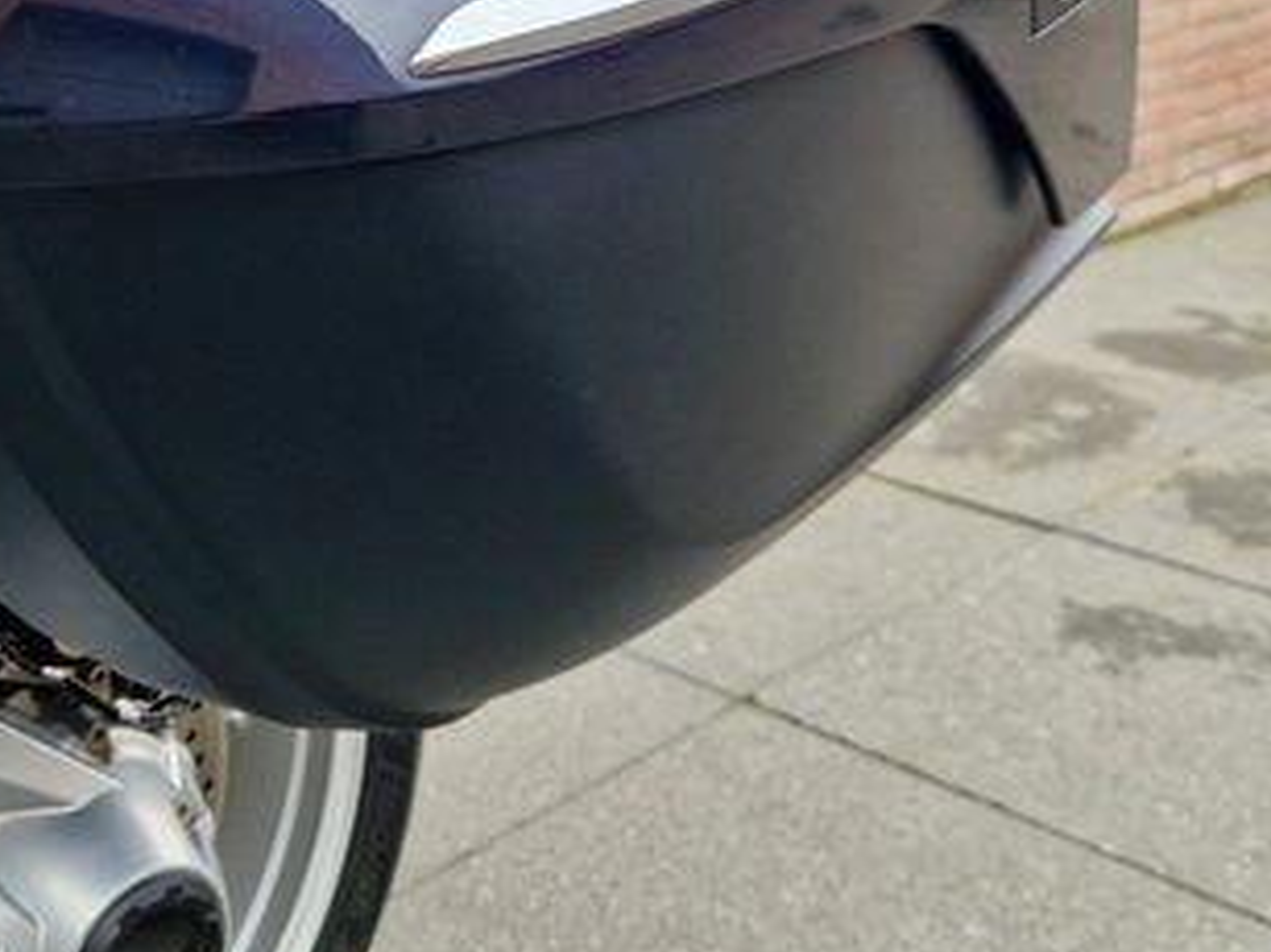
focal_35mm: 48
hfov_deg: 39.2
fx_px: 1762
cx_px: 422
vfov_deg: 28.9
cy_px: 79
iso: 160
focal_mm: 5.4
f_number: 1.8
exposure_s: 1/180
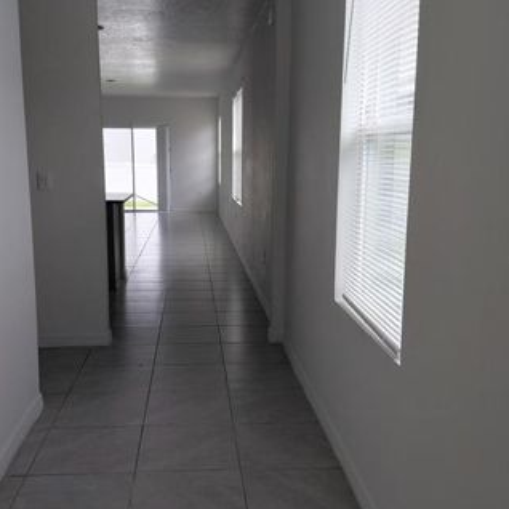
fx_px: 616
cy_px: 259
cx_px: 239
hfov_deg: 44.9
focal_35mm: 37
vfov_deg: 44.9
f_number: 1.8
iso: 64
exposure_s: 1/120
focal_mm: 4.69
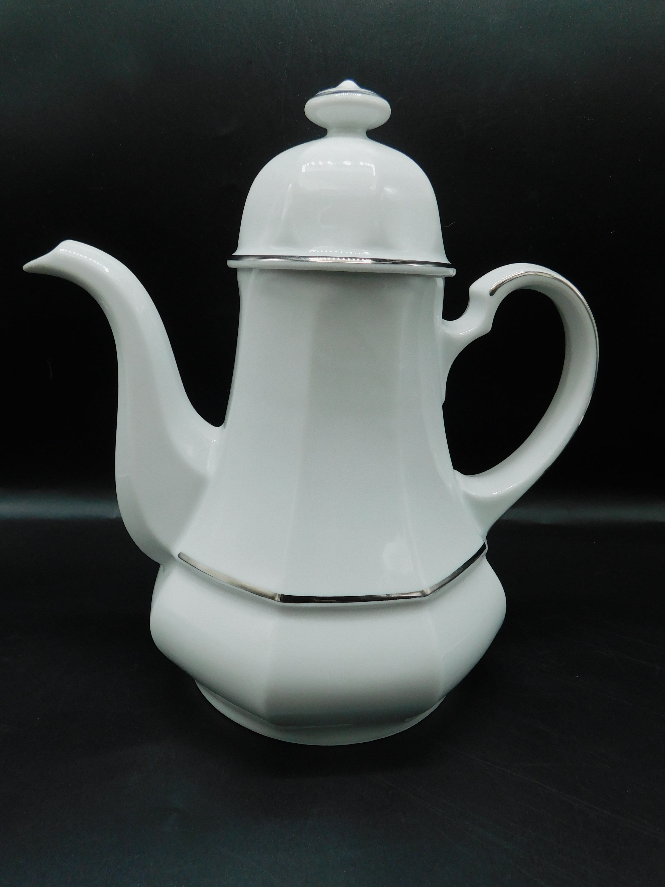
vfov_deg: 73.9
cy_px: 444
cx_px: 332
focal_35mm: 23
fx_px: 589
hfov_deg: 58.9
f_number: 3
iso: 125
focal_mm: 4
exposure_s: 1/200
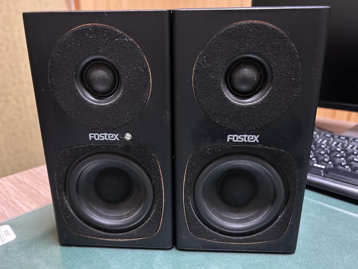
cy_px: 134
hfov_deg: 67.3
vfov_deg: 53.1
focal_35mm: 26
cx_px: 179
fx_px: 269
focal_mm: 5.7
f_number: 1.5
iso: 800
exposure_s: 1/30
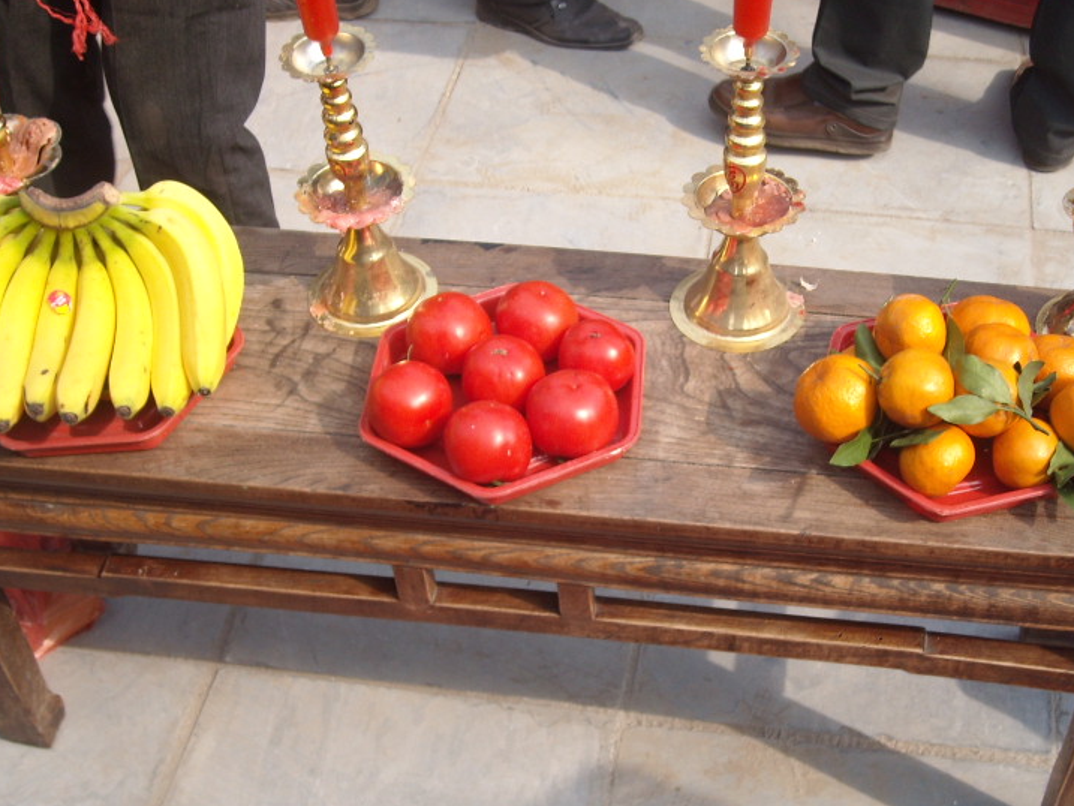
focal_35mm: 50
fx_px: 1552
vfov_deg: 29.0
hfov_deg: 38.1
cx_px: 608
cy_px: 496
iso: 64
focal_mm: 5.7
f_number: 5.6
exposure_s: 1/129
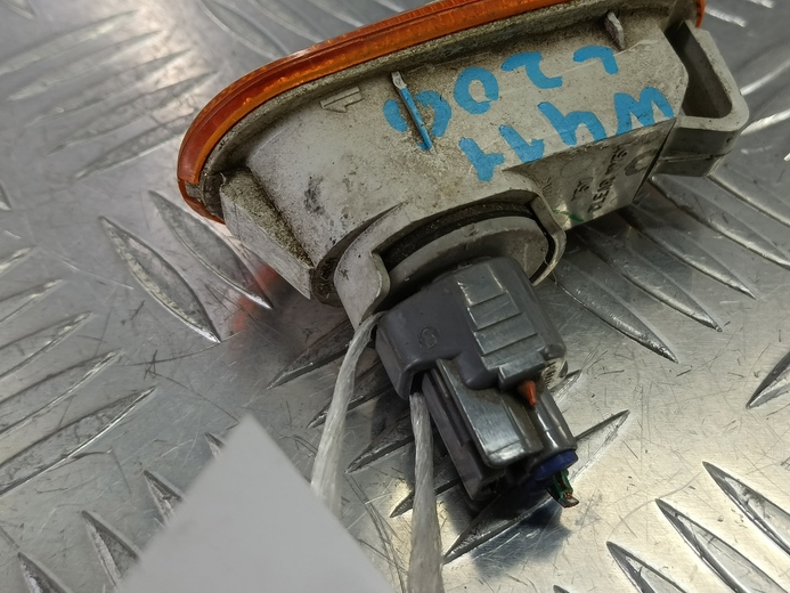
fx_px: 776
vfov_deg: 41.6
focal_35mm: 34
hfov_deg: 53.6
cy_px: 230
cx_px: 469
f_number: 1.6
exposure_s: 1/50
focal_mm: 4.11
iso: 101
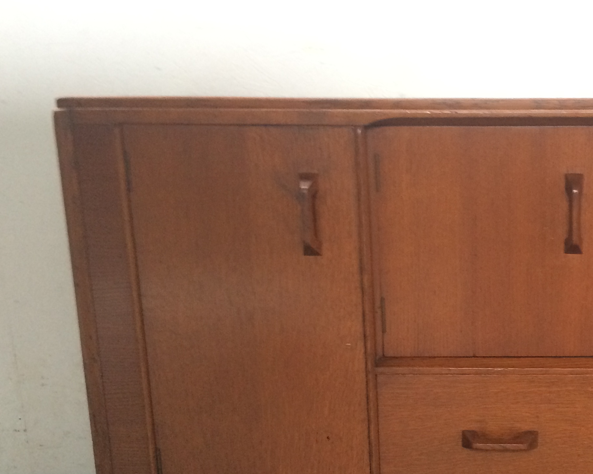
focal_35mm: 51
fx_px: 895
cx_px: 512
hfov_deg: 34.9
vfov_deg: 29.3
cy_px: 343
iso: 200
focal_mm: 4.15
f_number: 2.2
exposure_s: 1/33
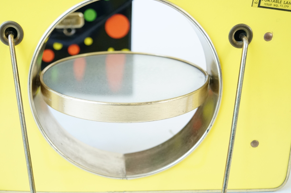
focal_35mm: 52
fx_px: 420
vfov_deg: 25.9
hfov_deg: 38.2
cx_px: 129
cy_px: 105
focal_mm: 30
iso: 1600
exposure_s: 1/60
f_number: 4.5
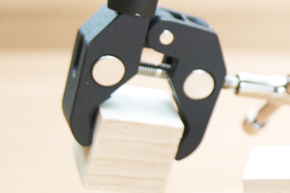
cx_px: 429
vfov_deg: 9.4
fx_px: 1168
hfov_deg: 13.4
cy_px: 49
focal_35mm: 145
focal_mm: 34
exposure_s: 1/60
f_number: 3.2
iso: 400
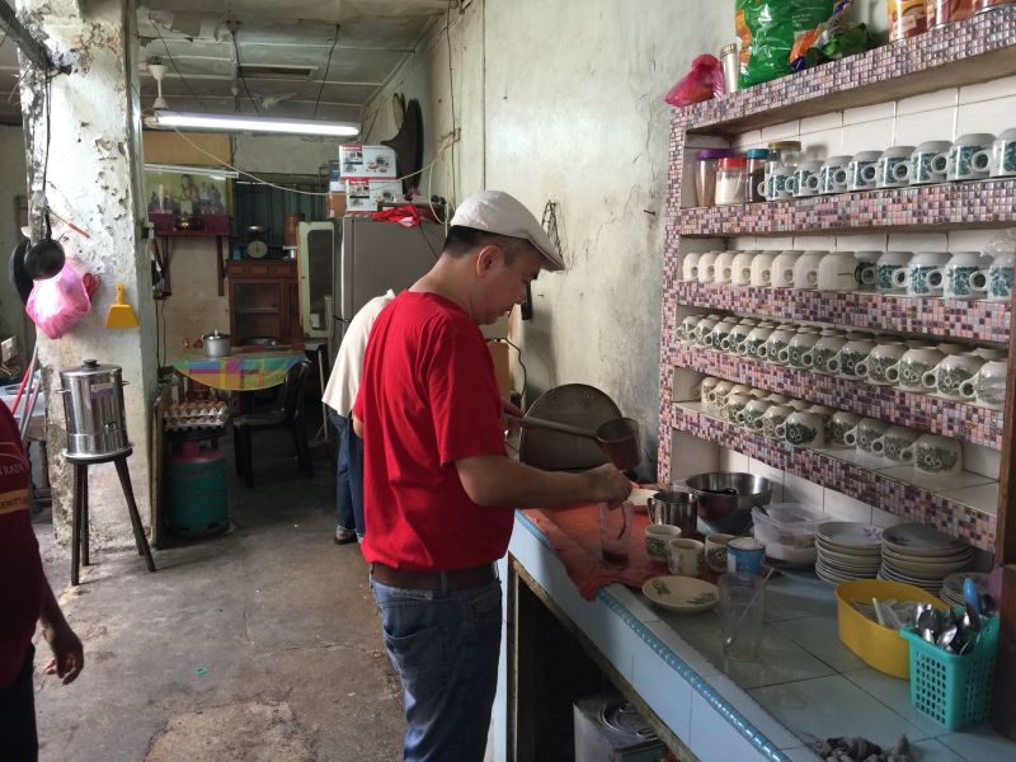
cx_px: 508
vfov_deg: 48.2
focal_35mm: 29
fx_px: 851
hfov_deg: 61.7
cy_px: 381
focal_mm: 4.15
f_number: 2.2
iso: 50
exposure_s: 1/17
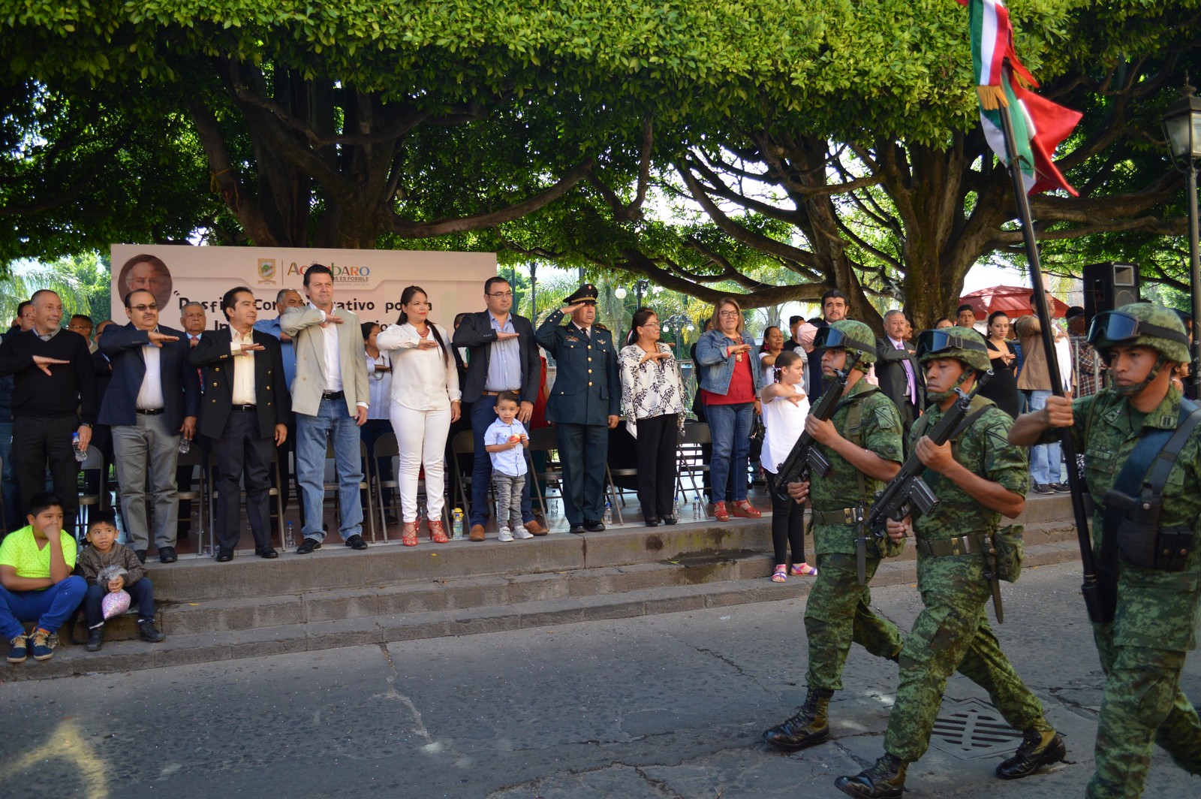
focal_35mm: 27
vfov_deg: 47.9
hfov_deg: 67.4
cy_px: 400
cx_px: 600
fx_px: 900
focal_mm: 18
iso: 450
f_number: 3.5
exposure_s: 1/500
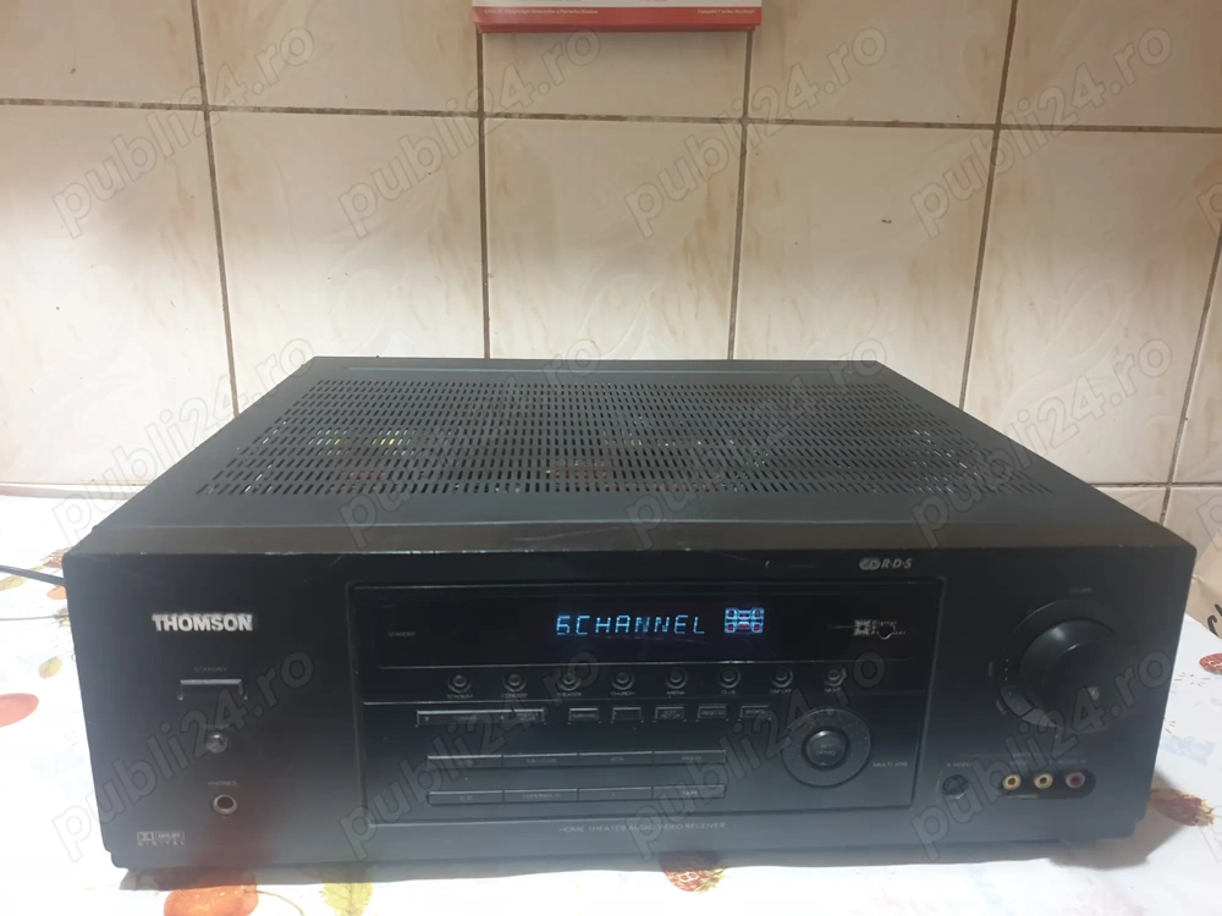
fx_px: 918
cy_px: 458
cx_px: 611
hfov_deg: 67.3
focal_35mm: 26
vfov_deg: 53.1
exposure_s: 1/10
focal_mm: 4.3
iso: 250
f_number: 1.5
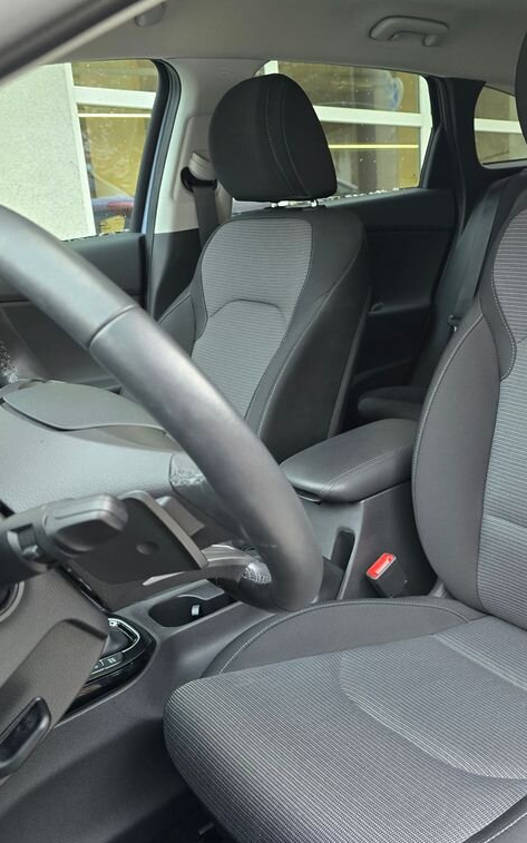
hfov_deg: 36.9
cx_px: 429
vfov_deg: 58.1
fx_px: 758
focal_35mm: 33
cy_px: 420
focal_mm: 6.3
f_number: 1.7
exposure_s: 1/120
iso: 400
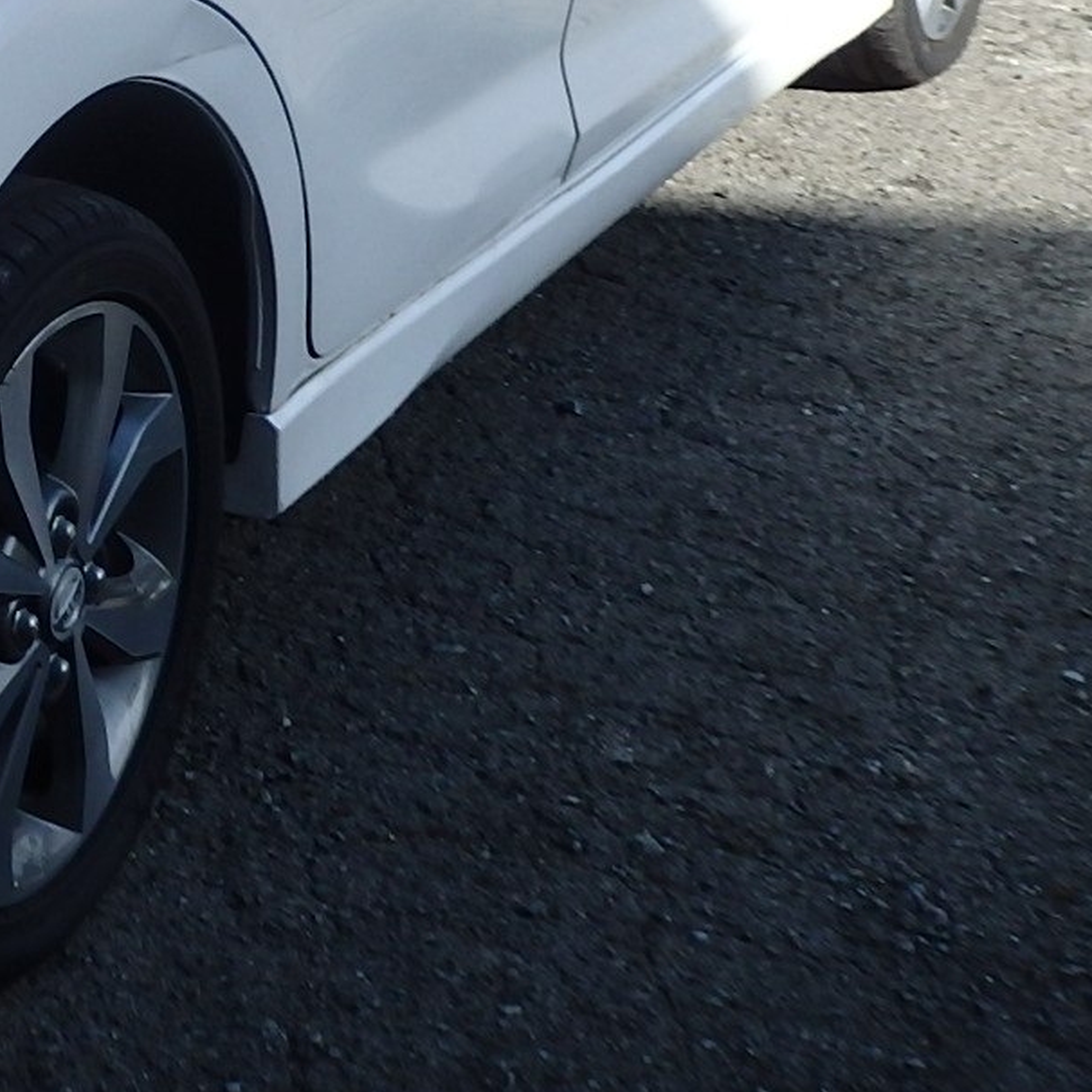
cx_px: -306
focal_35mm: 84
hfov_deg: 19.2
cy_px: -173
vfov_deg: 19.6
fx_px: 2998
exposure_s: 1/1000
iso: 125
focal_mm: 5.5
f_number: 3.3
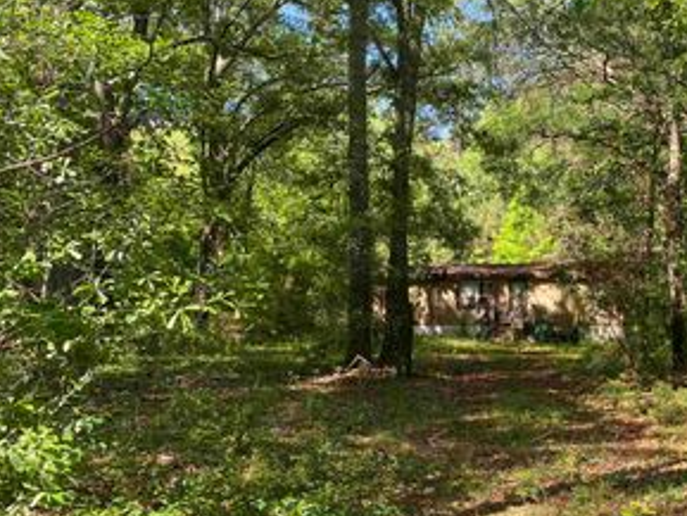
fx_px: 893
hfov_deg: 40.3
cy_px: 301
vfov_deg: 32.1
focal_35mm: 45
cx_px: 554
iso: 32
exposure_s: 1/328
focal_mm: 4.25
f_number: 1.8
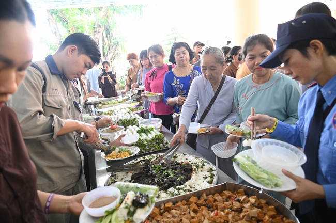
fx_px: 224
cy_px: 112
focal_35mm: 24
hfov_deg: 73.8
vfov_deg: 53.0
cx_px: 168
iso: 4000
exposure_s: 1/160
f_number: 4.5
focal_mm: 24
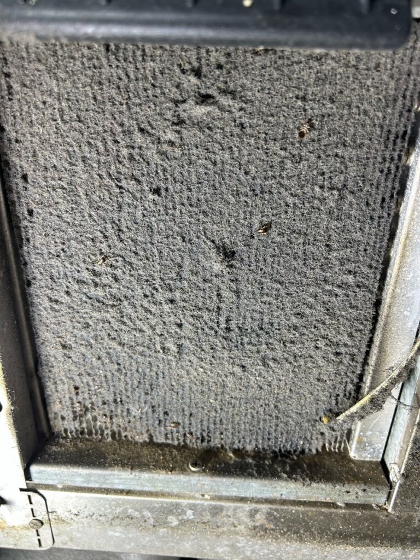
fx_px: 421
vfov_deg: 67.3
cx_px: 210
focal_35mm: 26
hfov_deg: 53.1
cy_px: 280
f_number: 1.5
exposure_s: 1/100
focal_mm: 5.7
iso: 100
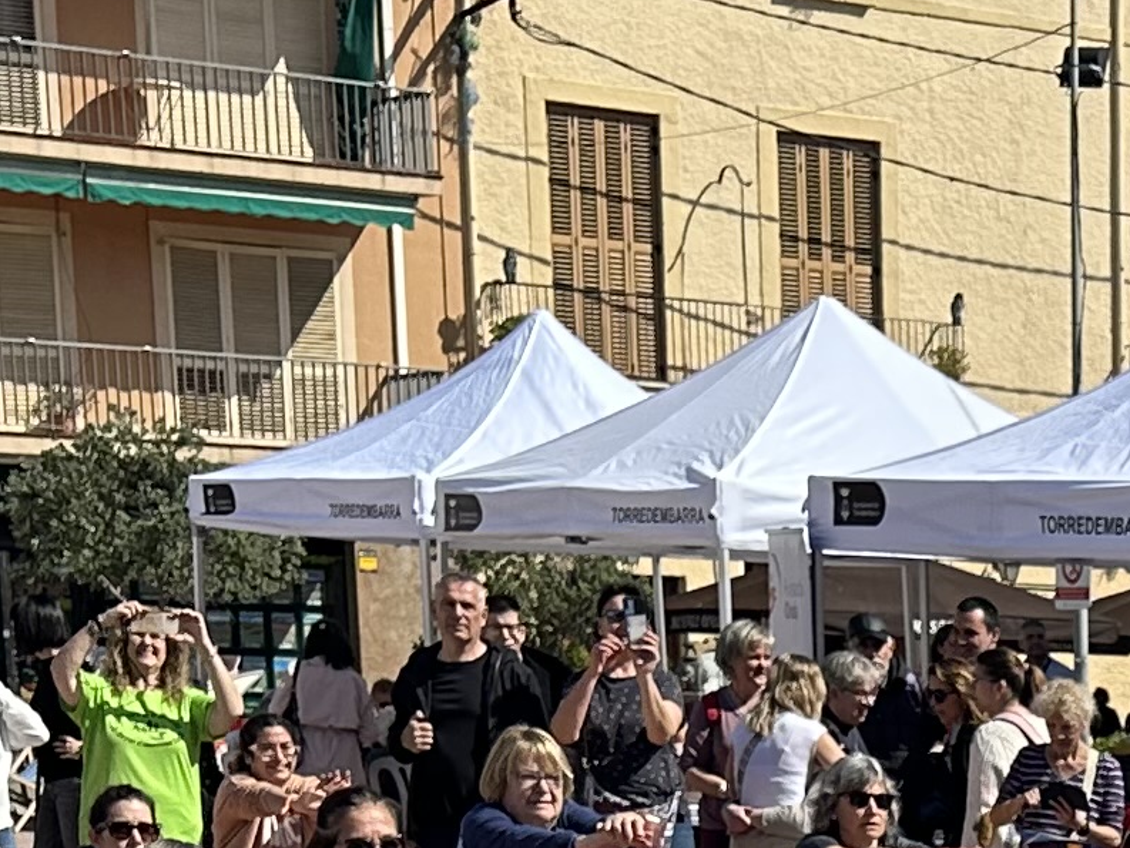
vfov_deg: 11.1
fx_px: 3983
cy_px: 1649
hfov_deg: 15.1
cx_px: 1639
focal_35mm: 122
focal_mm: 6.86
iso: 80
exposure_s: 1/4184
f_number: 1.78
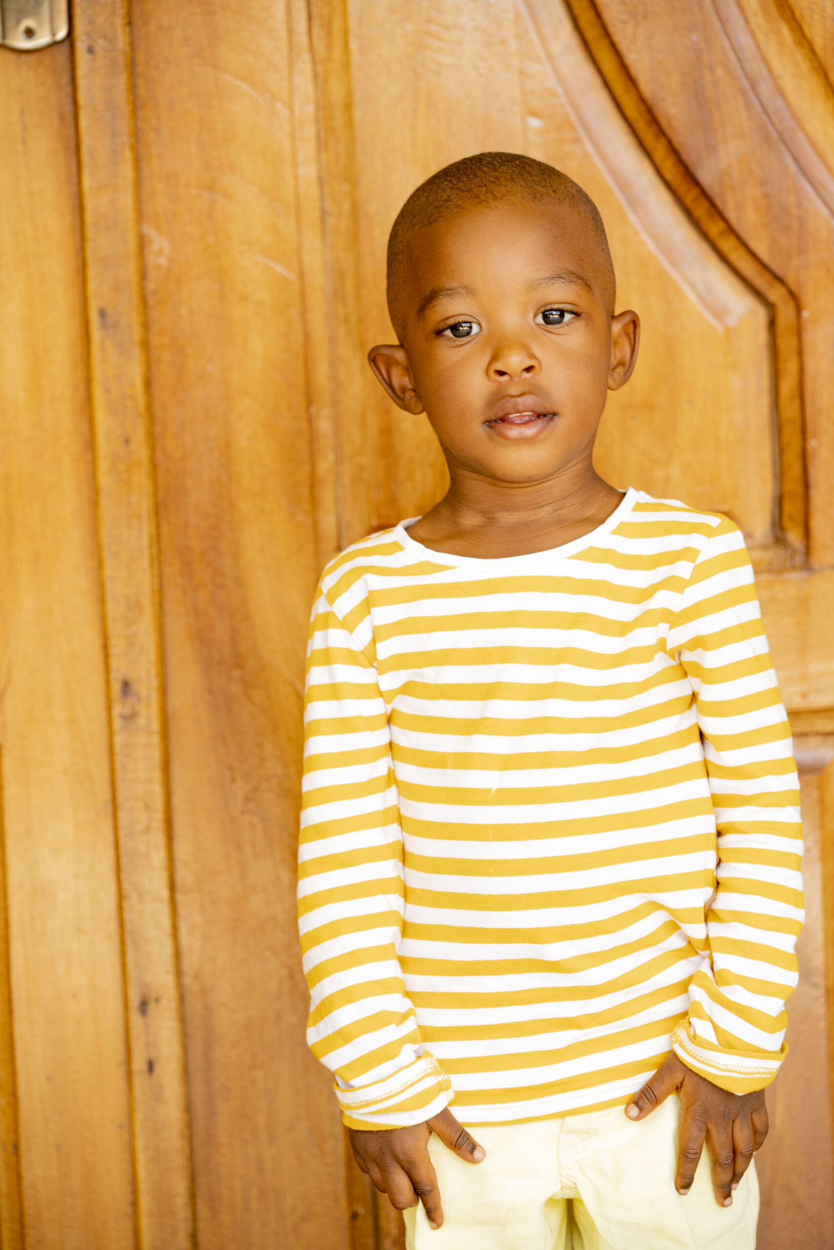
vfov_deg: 17.8
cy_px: 625
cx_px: 417
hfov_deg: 11.9
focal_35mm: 115
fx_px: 3995
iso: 160
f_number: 3.5
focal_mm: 115
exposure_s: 1/80
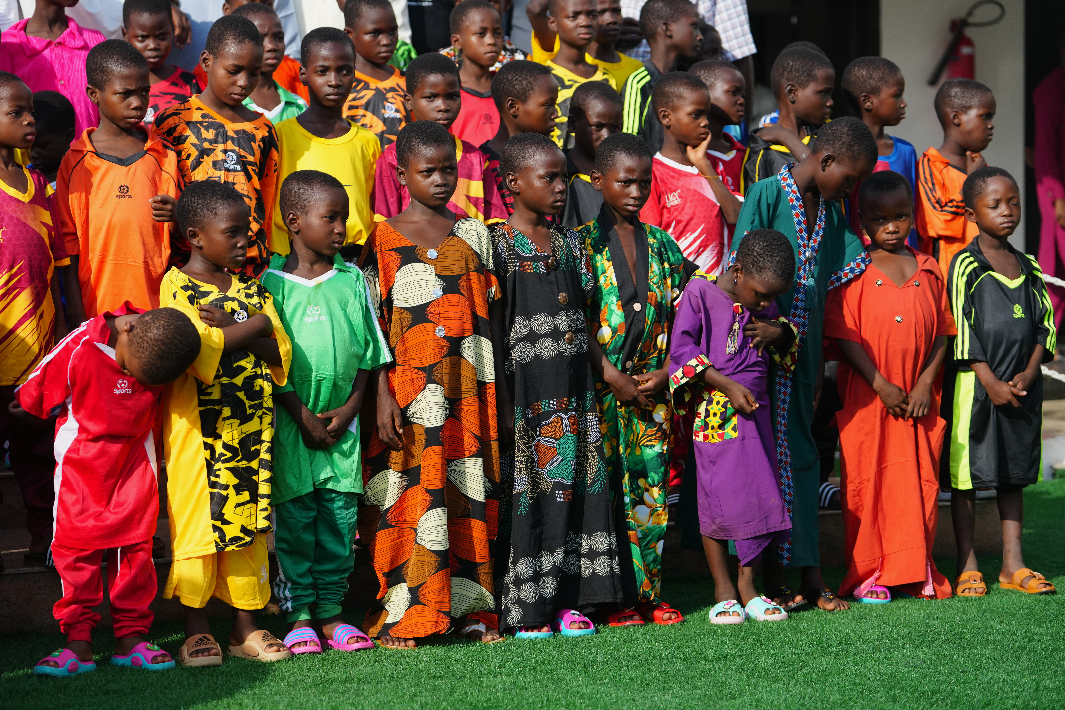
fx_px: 2958
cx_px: 532
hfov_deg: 20.4
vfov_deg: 13.7
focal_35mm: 100
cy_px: 355
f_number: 3.5
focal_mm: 100
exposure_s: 1/4000
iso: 500
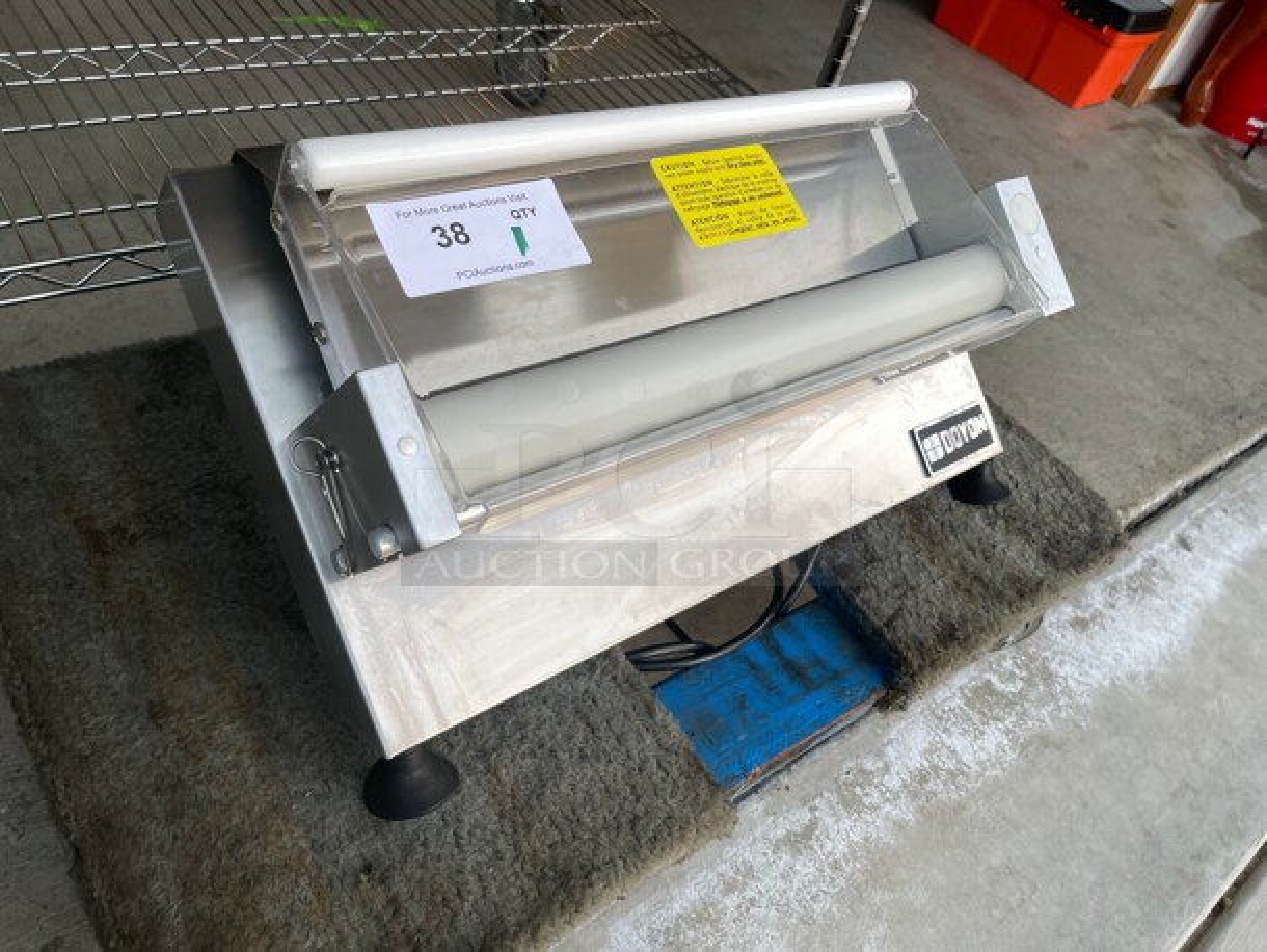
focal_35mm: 26
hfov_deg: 67.3
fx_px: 952
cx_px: 634
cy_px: 476
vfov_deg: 53.1
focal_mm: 5.1
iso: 50
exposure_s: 1/121
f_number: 1.6
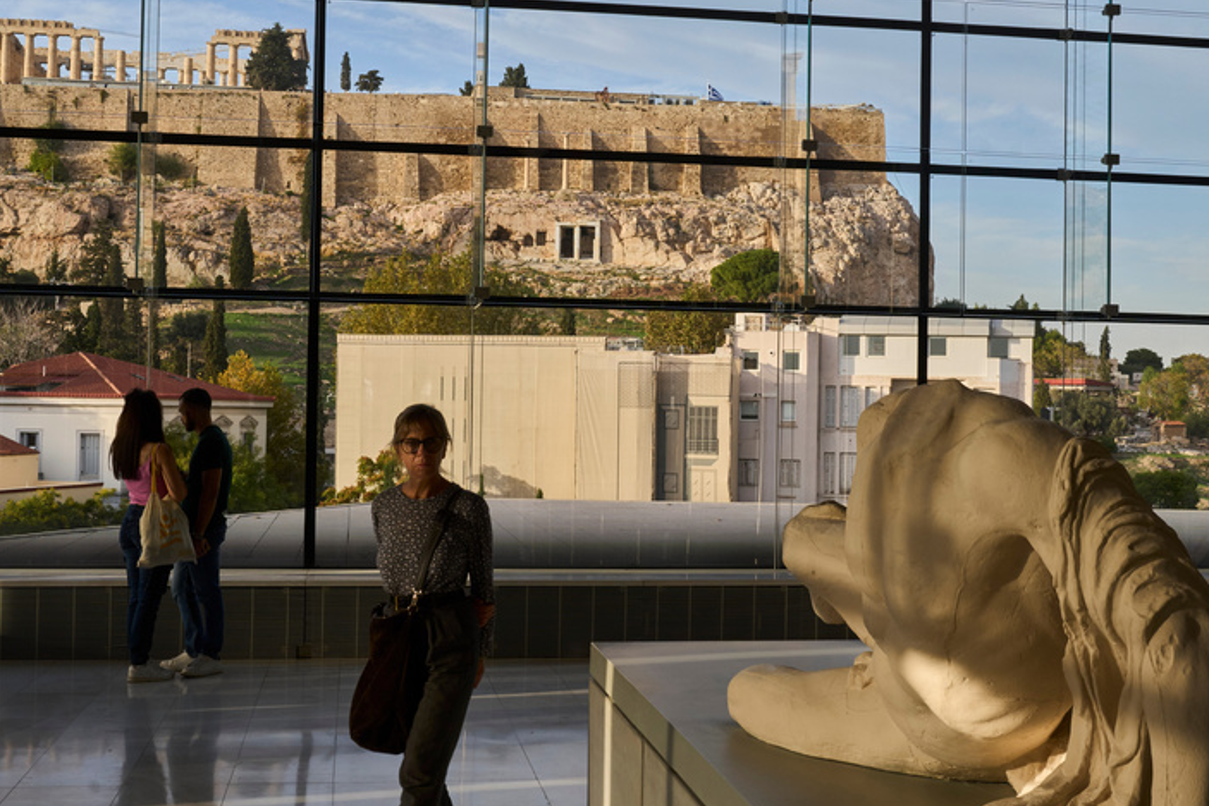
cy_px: 398
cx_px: 641
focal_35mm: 51
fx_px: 1713
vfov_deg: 26.5
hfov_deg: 38.9
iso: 400
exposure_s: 1/100
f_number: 14
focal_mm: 35
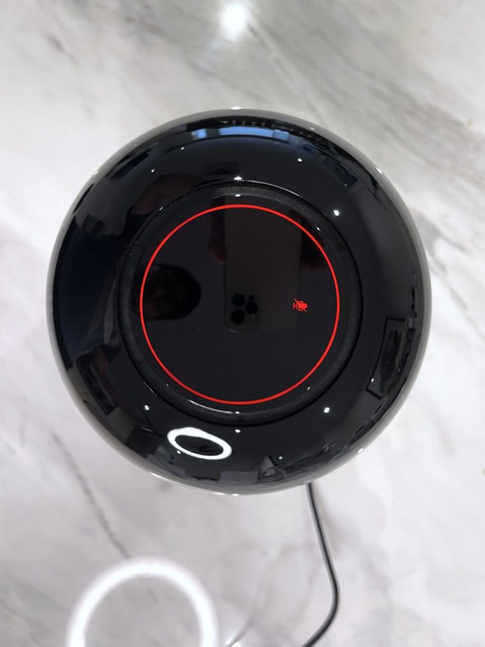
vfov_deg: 65.3
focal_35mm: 27
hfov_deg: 51.4
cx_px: 247
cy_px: 314
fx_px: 504
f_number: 1.6
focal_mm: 5.1
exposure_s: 1/50
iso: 100
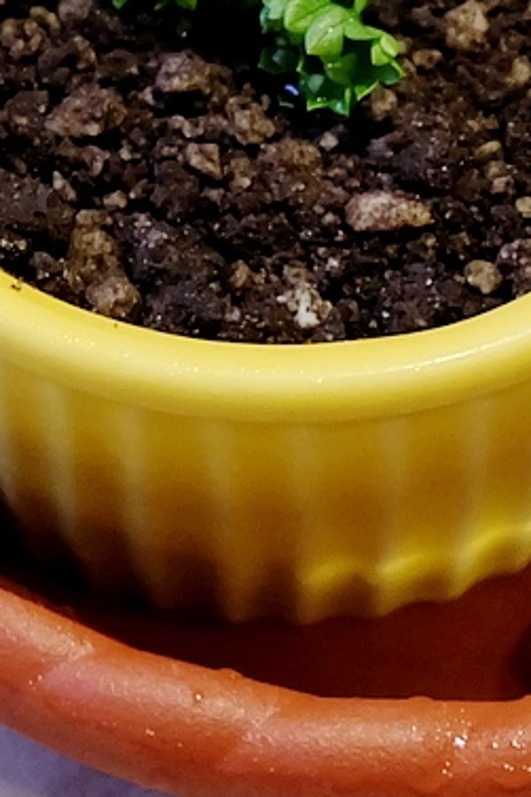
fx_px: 3853
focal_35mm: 174
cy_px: -8
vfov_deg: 11.7
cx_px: 351
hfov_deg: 7.9
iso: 1000
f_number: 4
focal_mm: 42.5
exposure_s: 1/30
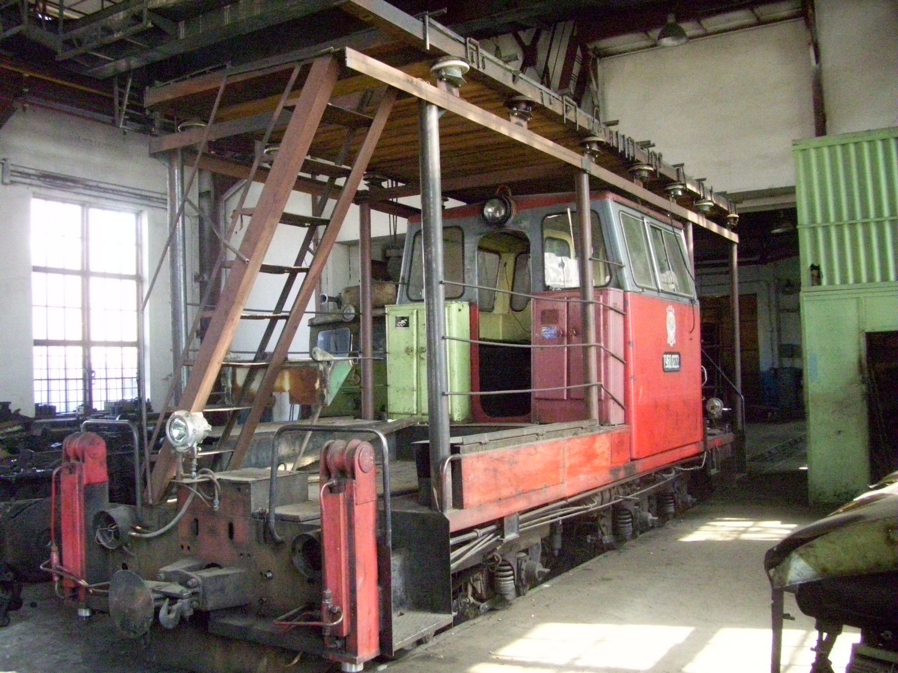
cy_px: 336
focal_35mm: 34
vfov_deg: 41.8
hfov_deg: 54.0
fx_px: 882
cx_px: 449
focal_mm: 5.7
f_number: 2.9
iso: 800
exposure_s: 1/80
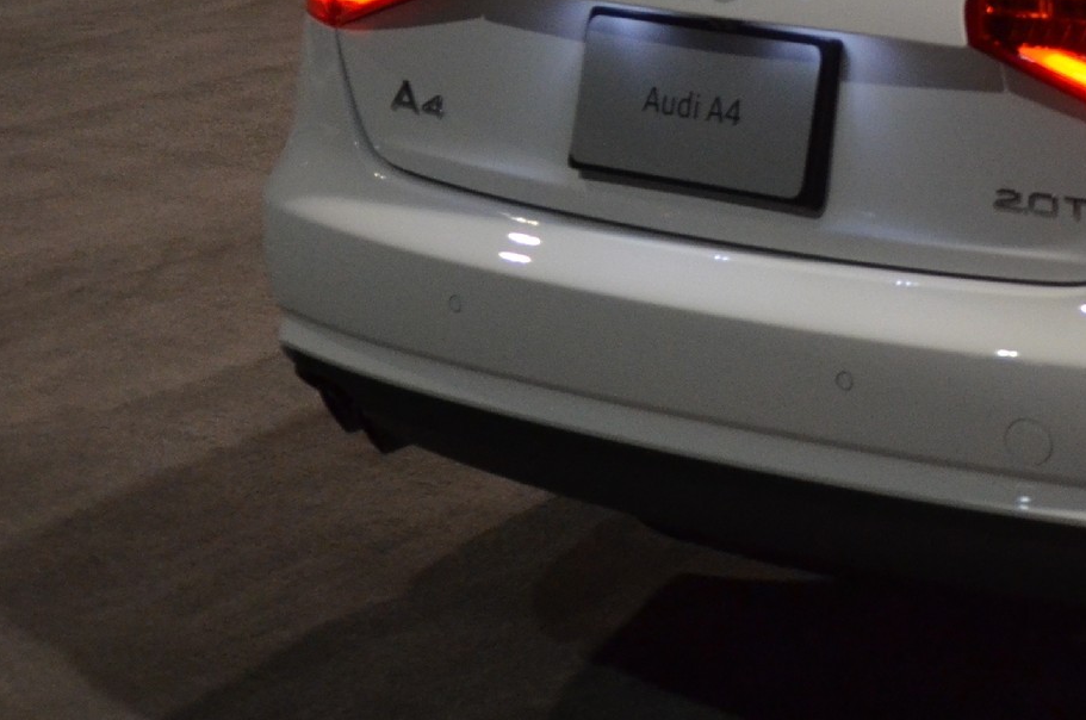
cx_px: 1369
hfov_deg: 18.0
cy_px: -67
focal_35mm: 107
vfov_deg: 12.5
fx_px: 3222
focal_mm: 26
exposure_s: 1/160
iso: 1600
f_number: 2.8
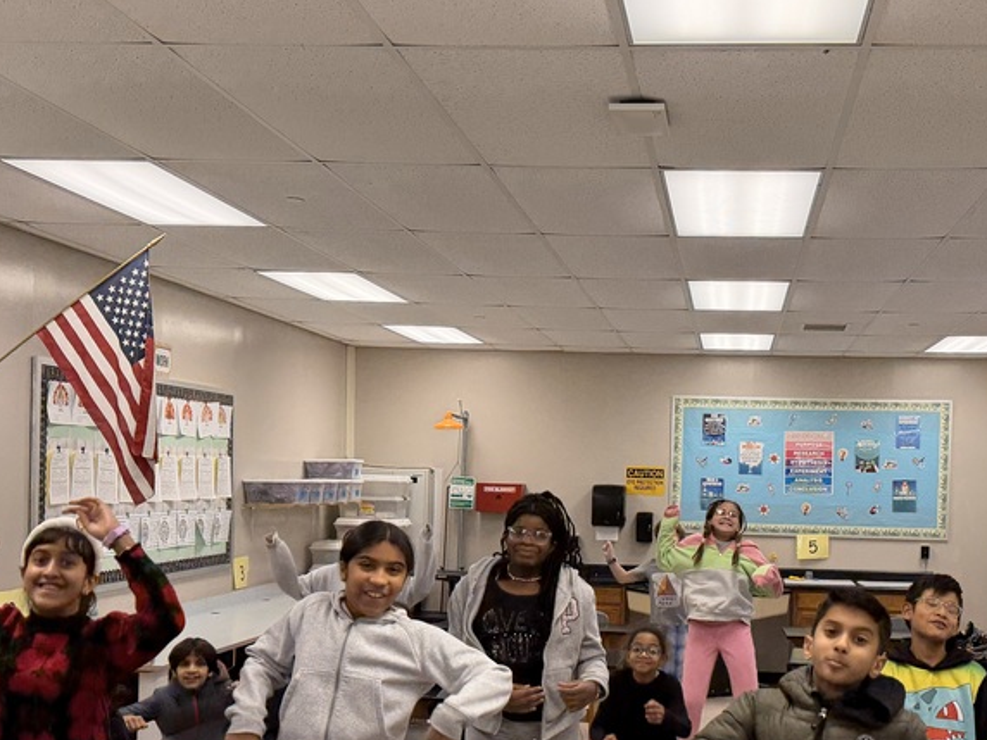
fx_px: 1226
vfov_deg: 33.2
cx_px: 651
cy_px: 514
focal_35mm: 43
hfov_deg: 43.3
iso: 200
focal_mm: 6.76
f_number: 1.78
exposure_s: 1/149
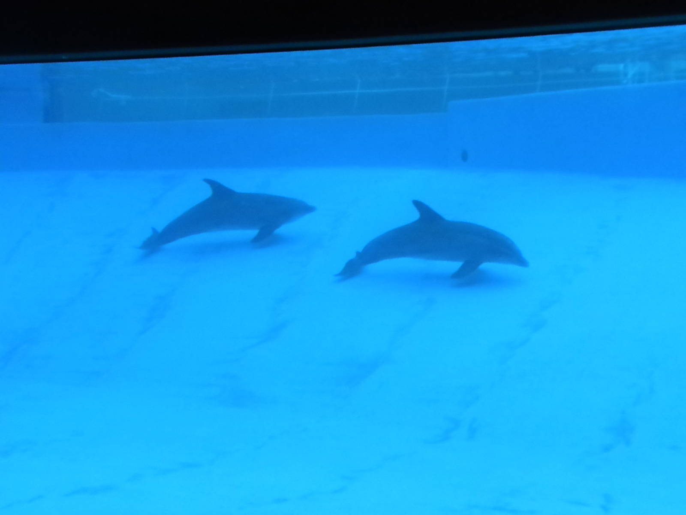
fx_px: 1031
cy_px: 258
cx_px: 343
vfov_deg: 28.0
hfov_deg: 36.8
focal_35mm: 52
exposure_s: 1/91
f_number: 11
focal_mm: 9.1
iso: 753
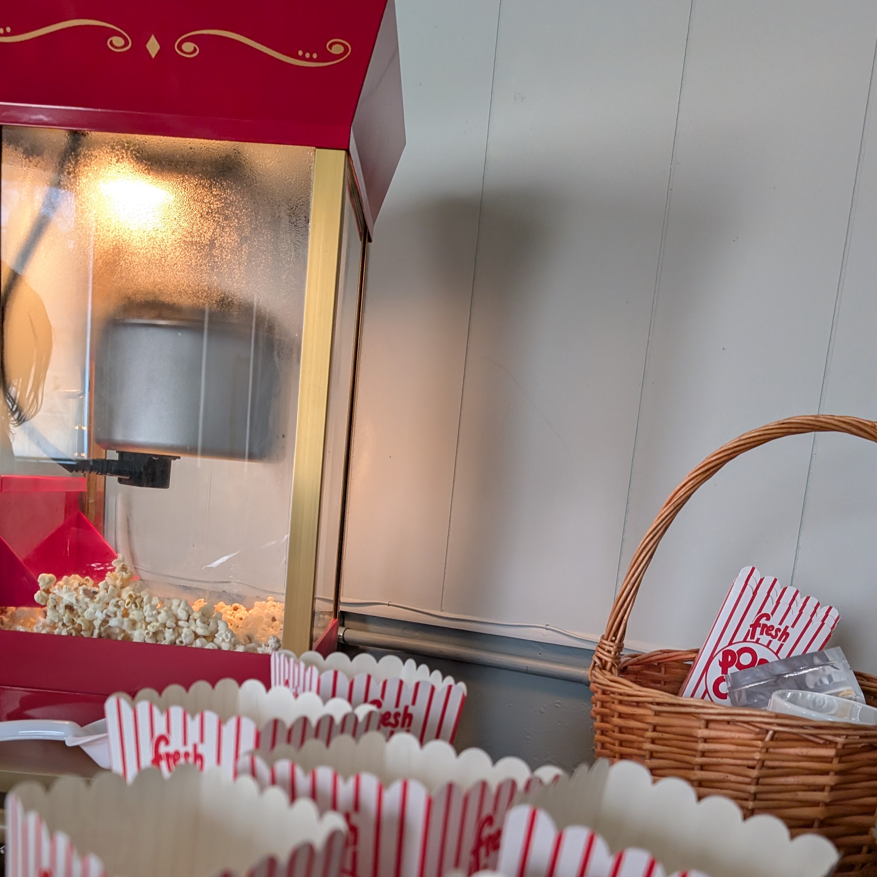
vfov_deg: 43.9
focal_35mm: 36
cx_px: 358
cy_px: 701
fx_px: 1032
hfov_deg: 45.8
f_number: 1.68
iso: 273
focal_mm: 6.9
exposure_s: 1/40
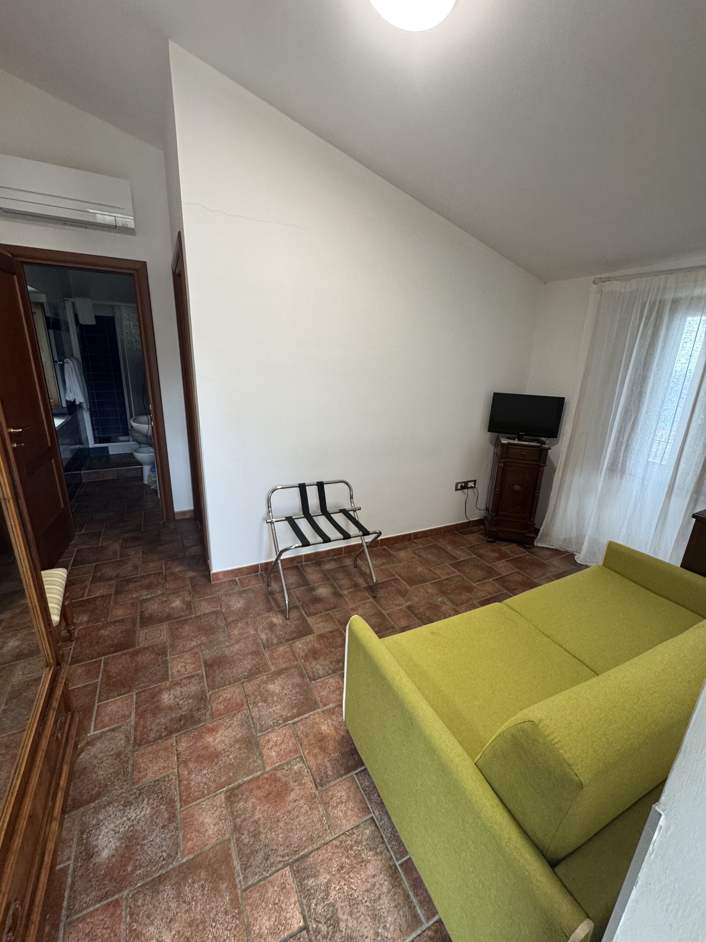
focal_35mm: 14
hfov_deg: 85.7
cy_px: 471
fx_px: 381
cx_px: 353
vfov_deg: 102.1
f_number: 2.2
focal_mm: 2.22
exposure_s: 1/100
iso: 200
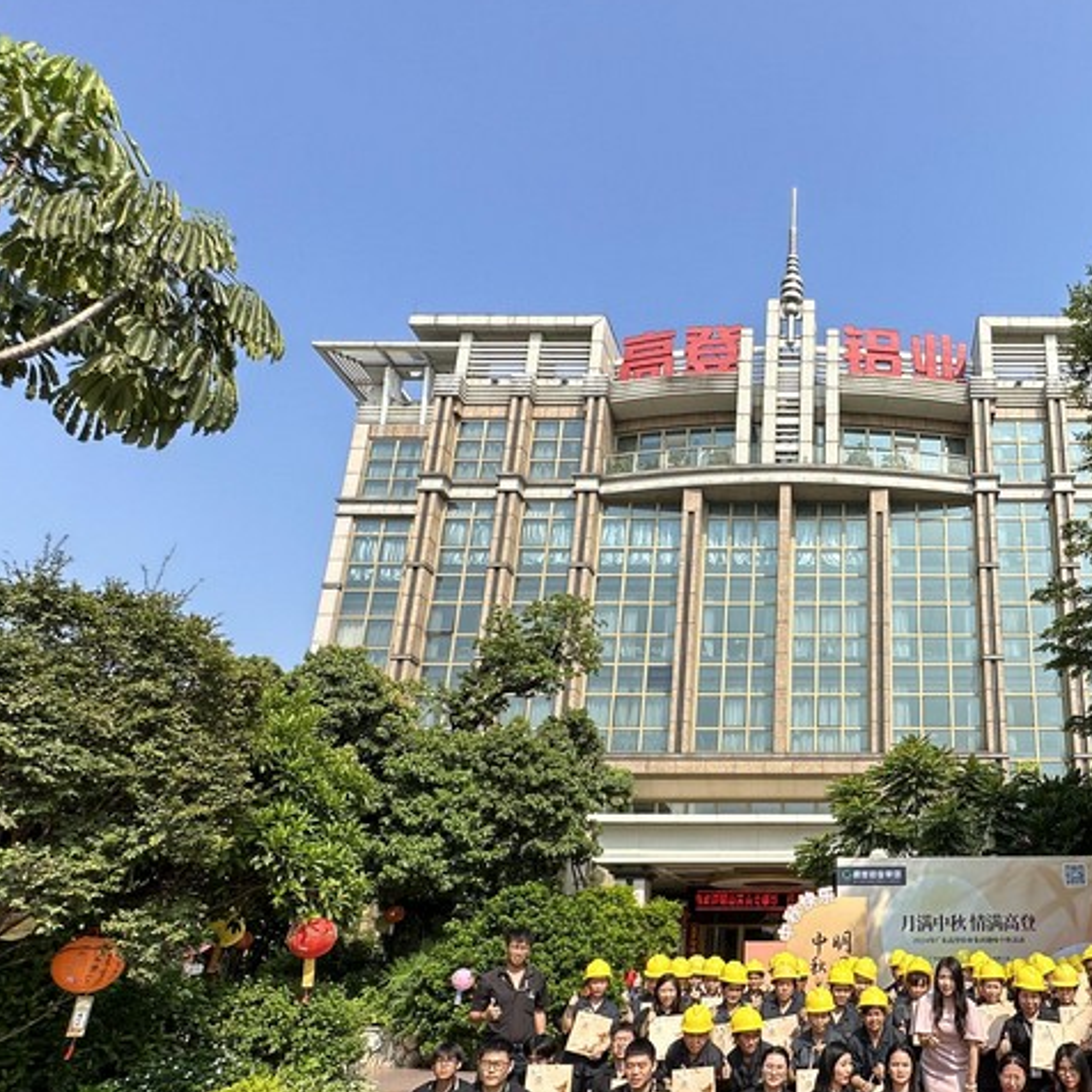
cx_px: 869
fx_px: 928
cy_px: 681
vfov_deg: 60.2
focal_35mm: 26
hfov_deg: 56.6
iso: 40
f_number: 2.2
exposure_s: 1/1770
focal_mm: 2.22
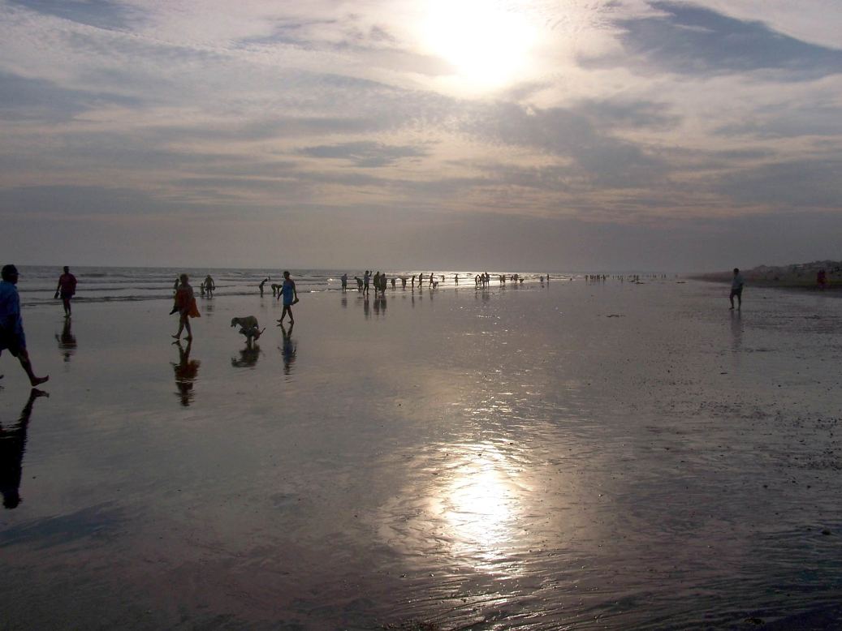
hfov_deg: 49.0
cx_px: 421
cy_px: 316
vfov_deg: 37.7
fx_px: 924
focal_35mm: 38
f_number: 5.6
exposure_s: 1/1500
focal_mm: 6.3
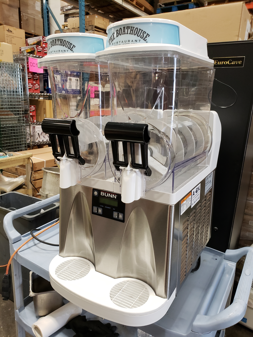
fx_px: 253
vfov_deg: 67.3
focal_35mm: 26
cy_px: 168
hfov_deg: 53.1
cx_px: 126
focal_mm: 4.3
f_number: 2.4
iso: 250
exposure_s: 1/40
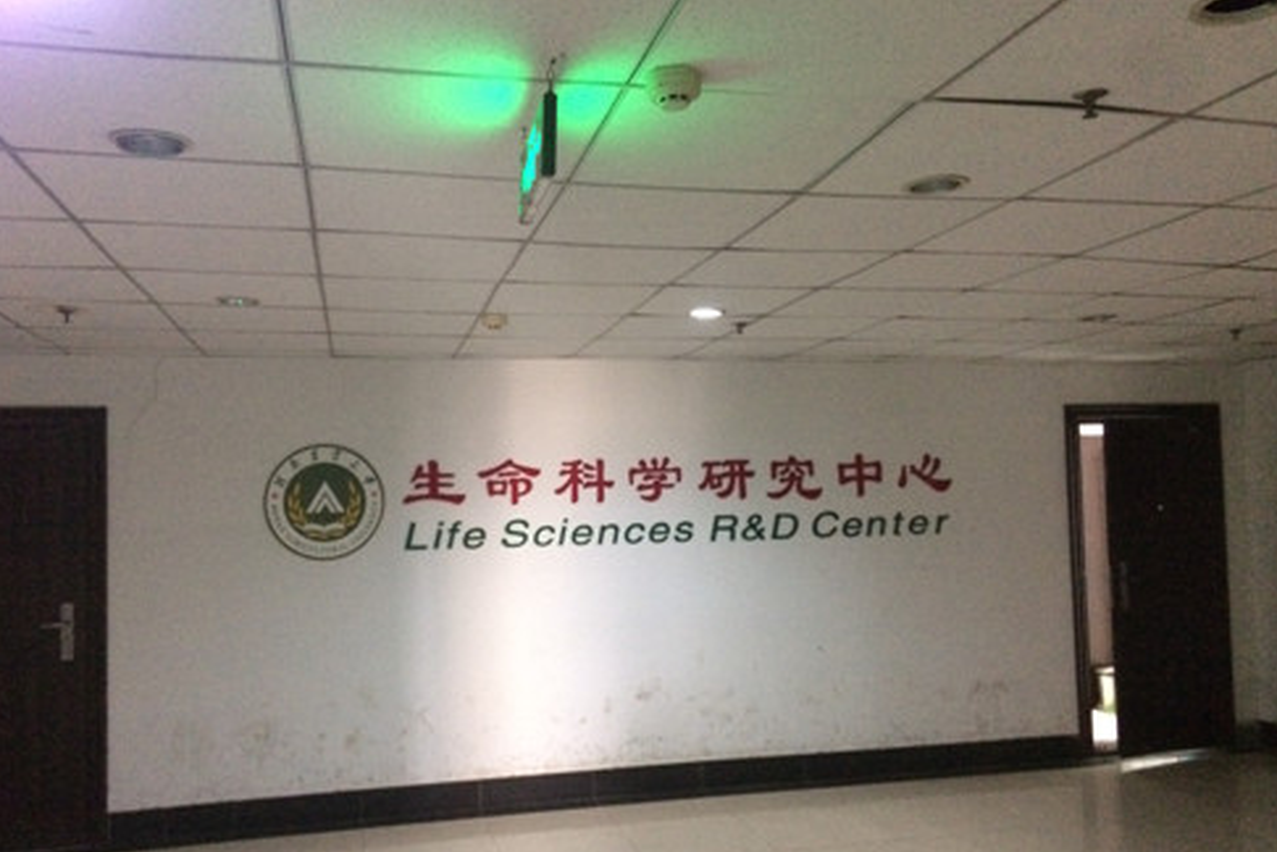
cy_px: 469
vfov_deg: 42.3
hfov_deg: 60.3
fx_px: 1100
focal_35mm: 31
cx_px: 625
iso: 640
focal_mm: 4.15
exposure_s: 1/17
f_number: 2.2
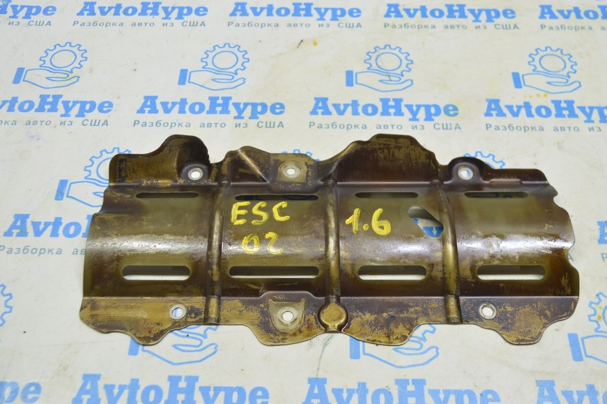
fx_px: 657
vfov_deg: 34.2
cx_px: 304
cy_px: 202
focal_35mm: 39
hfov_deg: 49.6
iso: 400
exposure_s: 1/20
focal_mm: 26
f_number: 5.6
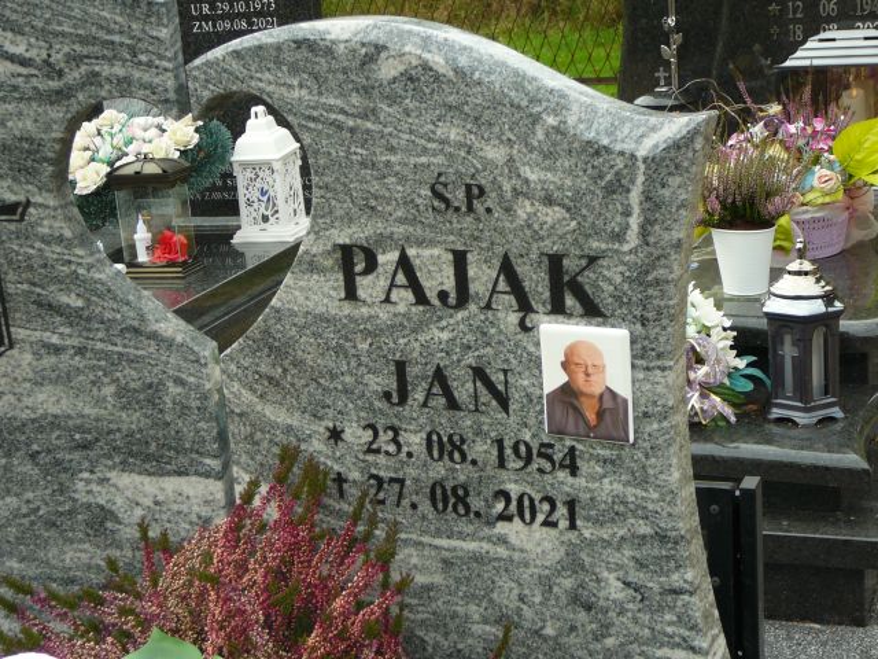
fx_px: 1649
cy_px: 330
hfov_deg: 29.8
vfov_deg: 22.6
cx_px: 439
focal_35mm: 65
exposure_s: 1/80
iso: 80
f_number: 3.6
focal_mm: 9.7
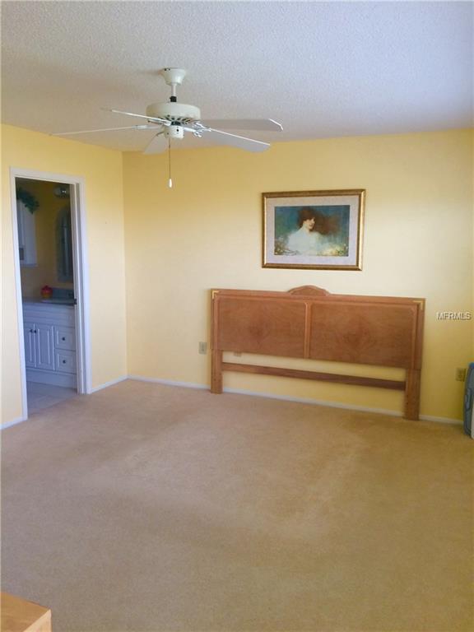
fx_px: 529
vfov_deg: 61.7
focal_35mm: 29
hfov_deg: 48.2
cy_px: 316
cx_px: 237
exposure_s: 1/30
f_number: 2.2
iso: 40
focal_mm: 4.15
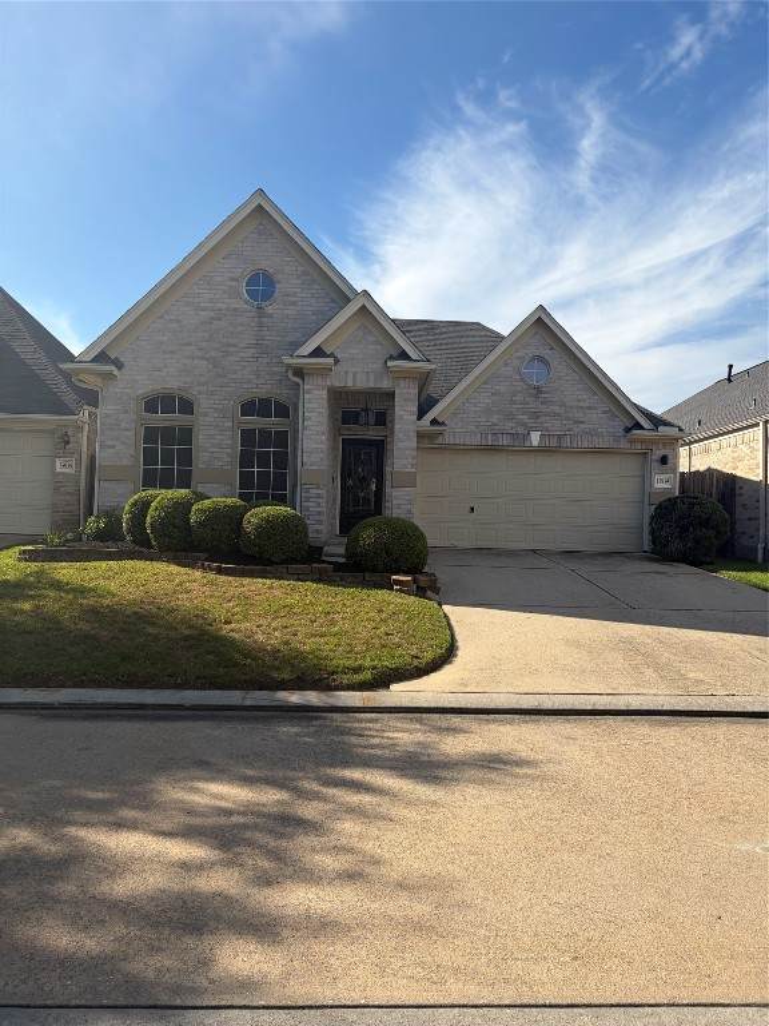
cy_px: 513
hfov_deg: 53.1
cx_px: 384
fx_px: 770
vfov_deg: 67.3
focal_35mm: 26
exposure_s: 1/3831
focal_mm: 5.96
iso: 50
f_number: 1.6
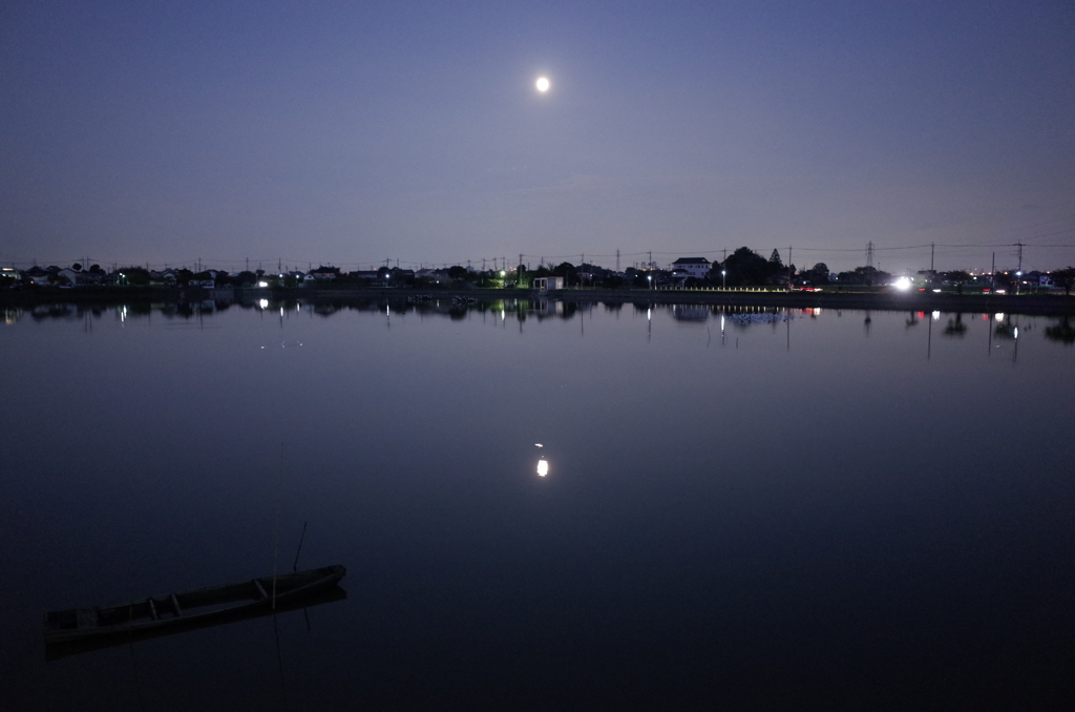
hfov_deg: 65.6
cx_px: 538
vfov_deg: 46.2
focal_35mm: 28
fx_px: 834
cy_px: 356
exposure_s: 1/4
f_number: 2.8
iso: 1600
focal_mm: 18.3
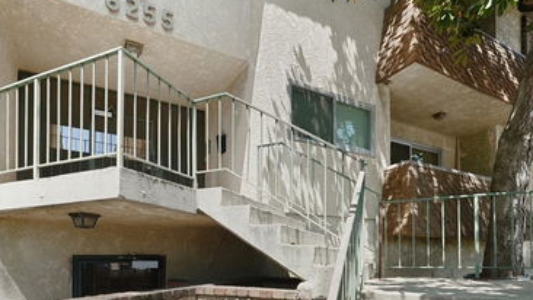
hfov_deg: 81.0
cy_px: 216
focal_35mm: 22
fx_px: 311
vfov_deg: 49.9
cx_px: 243
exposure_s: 1/8
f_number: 11
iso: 400
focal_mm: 16
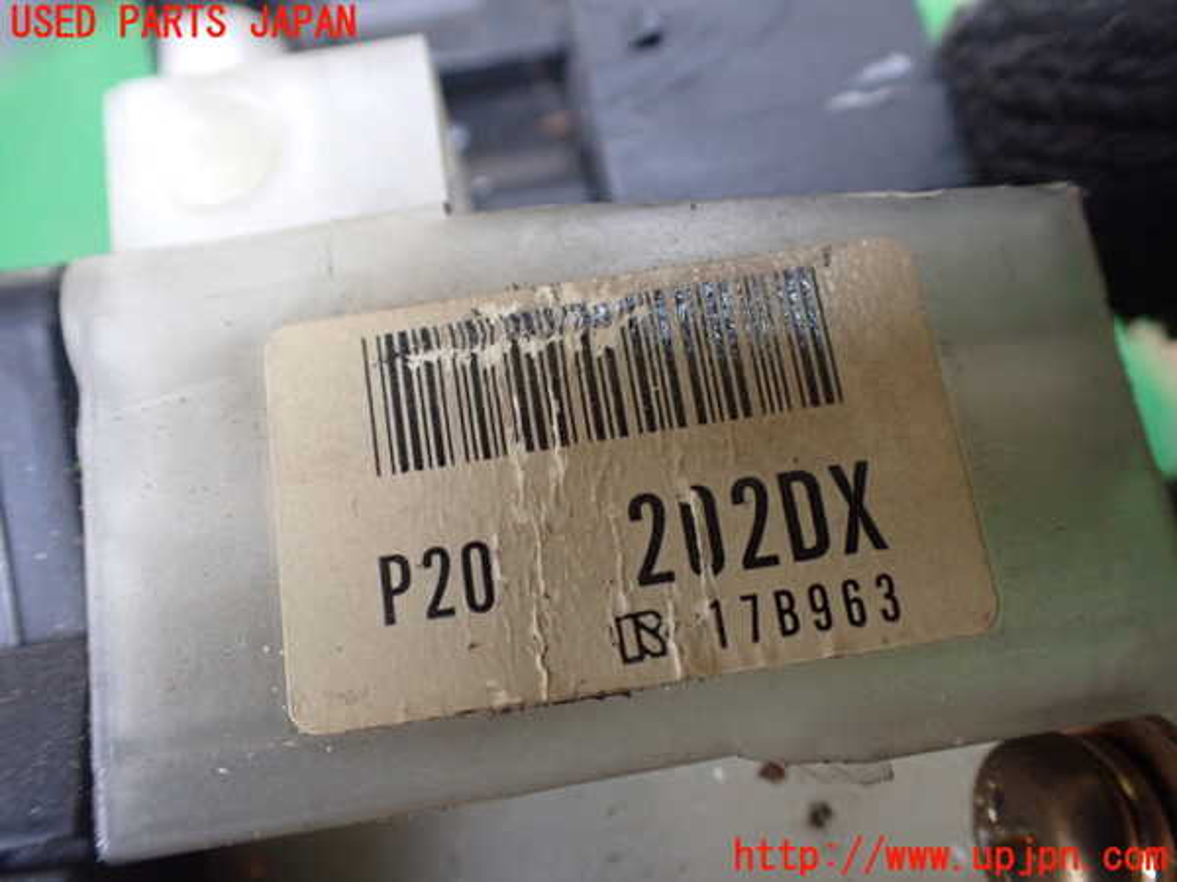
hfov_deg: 60.0
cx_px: 588
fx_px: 1020
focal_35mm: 30
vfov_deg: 46.8
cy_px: 441
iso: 500
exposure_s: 1/125
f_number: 2.3
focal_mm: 5.4
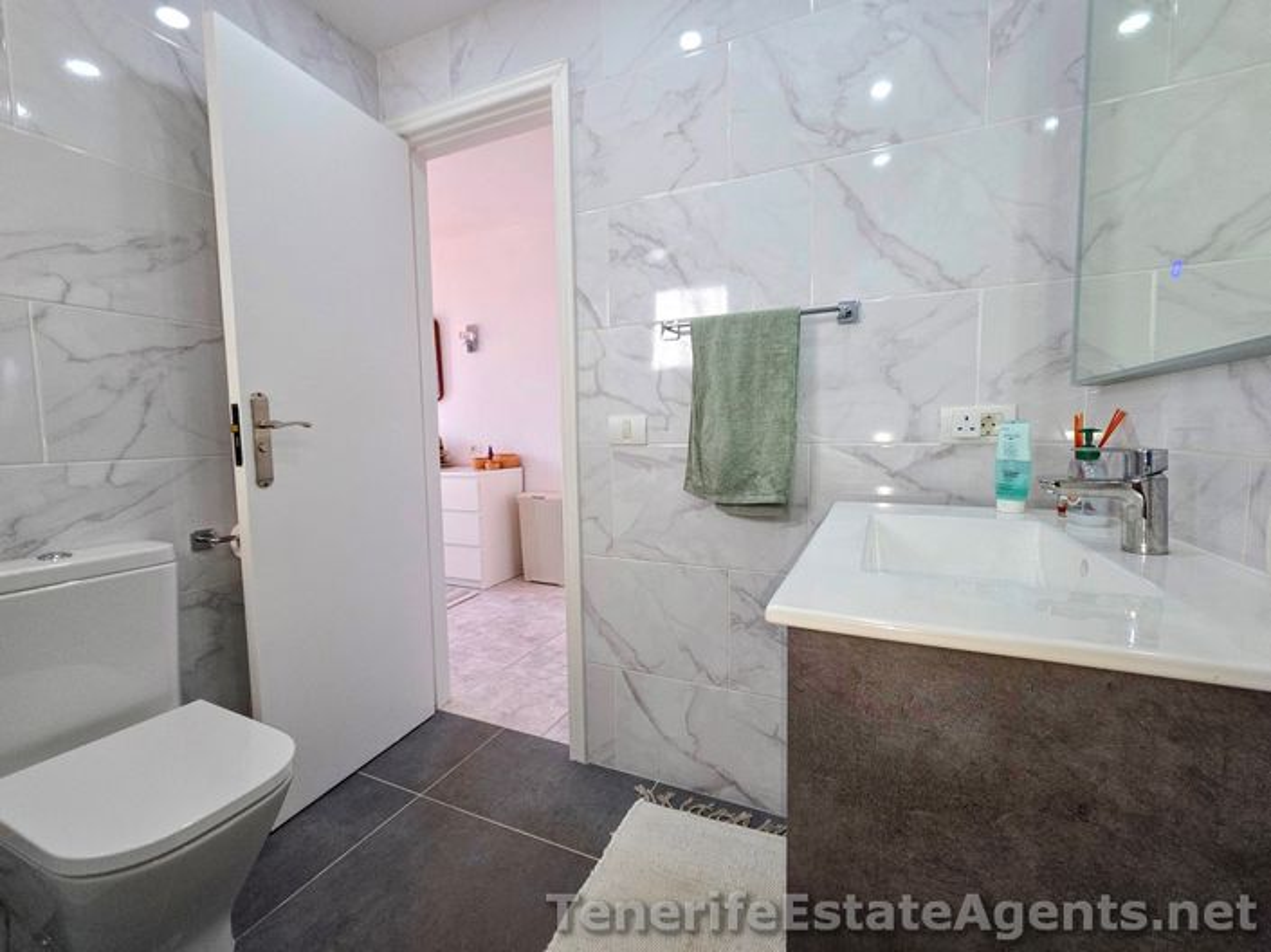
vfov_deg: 89.9
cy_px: 476
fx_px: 477
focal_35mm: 13
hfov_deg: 106.2
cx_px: 636
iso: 64
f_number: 2.2
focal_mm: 2.2
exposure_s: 1/50
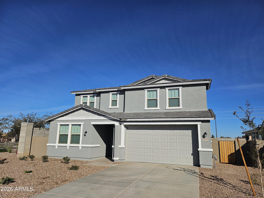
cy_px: 99
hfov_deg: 71.6
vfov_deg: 56.8
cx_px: 132
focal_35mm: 24
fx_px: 183
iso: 50
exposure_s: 1/7940
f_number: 1.8
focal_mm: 5
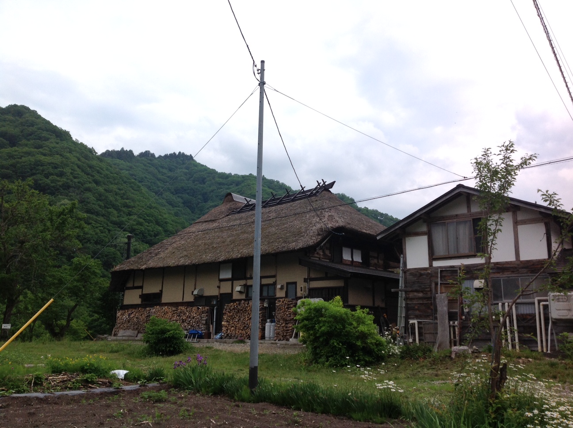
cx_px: 286
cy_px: 214
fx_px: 578
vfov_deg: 40.6
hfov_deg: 52.7
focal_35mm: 35
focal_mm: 4.28
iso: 50
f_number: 2.4
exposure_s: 1/1890
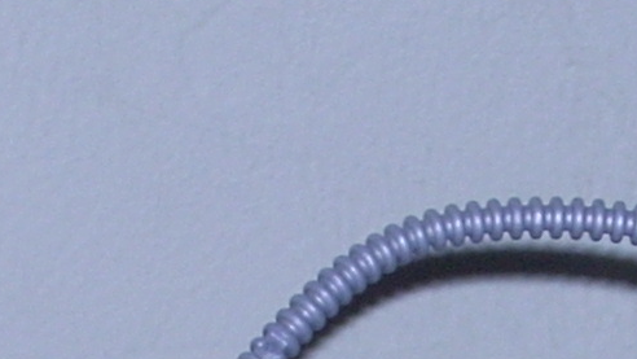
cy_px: 1163
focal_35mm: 640
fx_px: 10812
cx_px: 568
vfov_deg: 1.9
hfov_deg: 3.4
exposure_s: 1/60
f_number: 5.2
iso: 64
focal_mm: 18.6
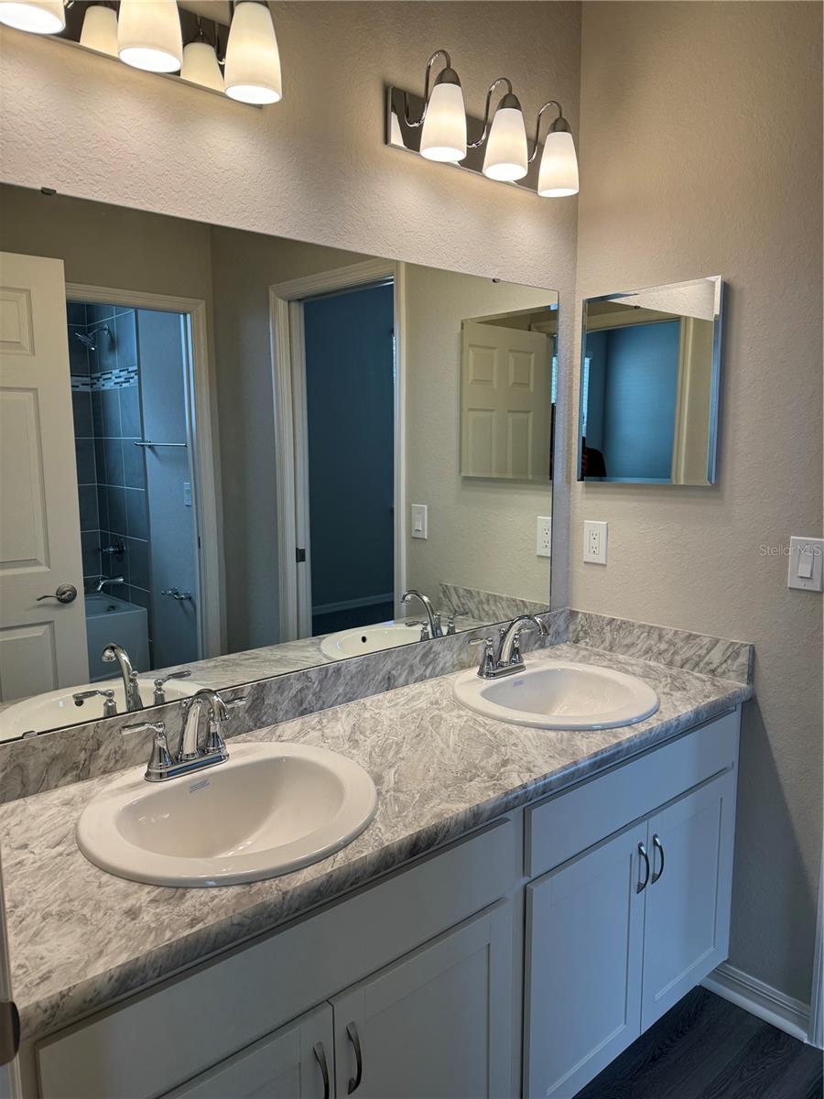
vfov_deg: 71.6
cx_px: 412
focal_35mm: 24
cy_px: 550
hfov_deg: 56.8
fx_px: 762
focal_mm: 6.76
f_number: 1.78
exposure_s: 1/129
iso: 50
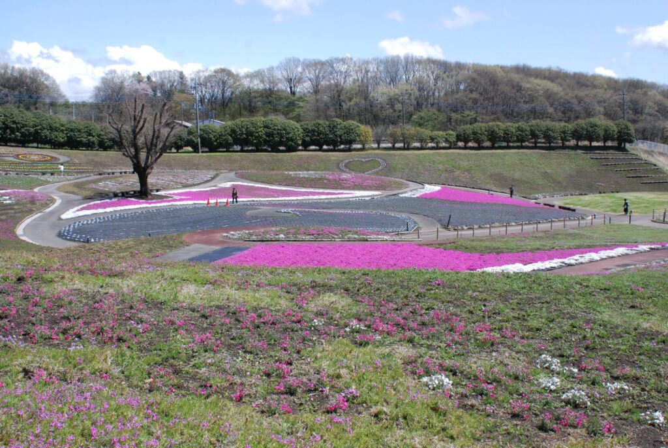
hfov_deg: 46.3
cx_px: 334
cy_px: 224
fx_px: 780
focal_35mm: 42
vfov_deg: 32.0
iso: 500
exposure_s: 1/500
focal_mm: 28
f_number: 11
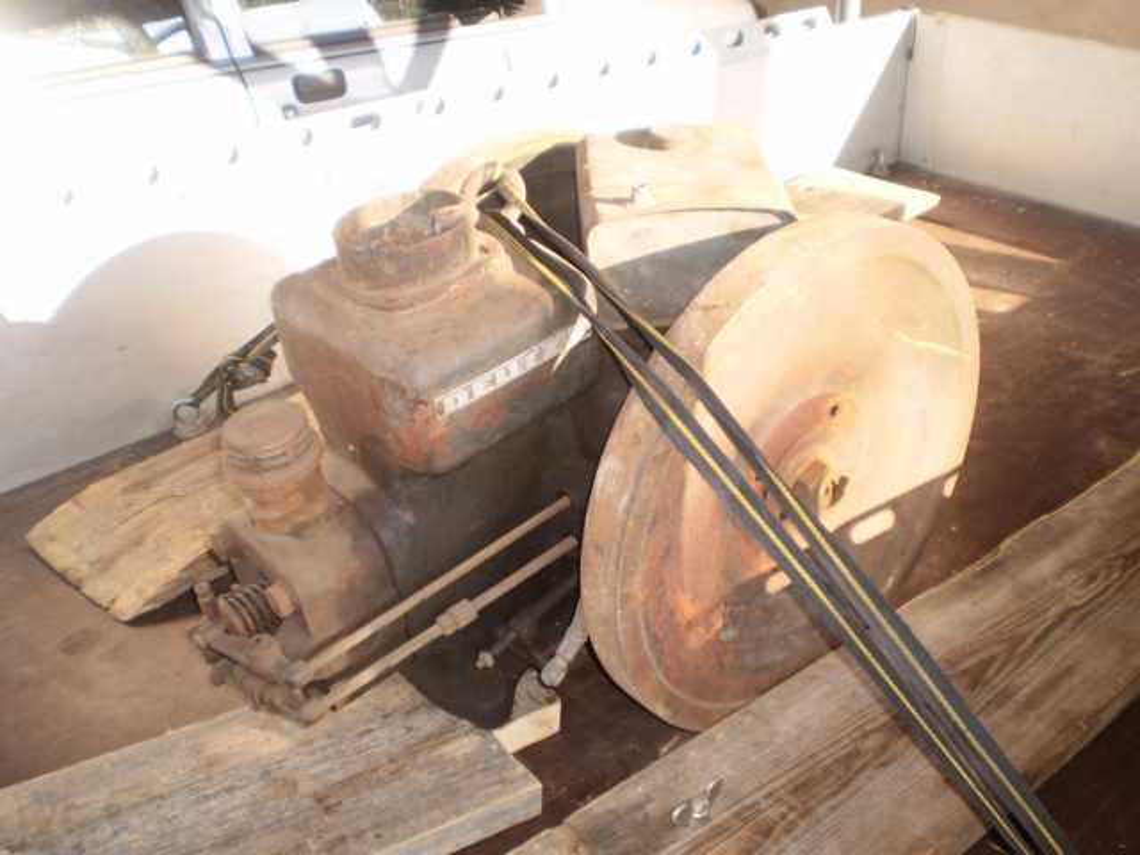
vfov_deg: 39.7
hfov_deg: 51.4
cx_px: 570
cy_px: 428
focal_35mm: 36
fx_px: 1186
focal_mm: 6.3
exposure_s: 1/125
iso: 64
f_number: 3.1
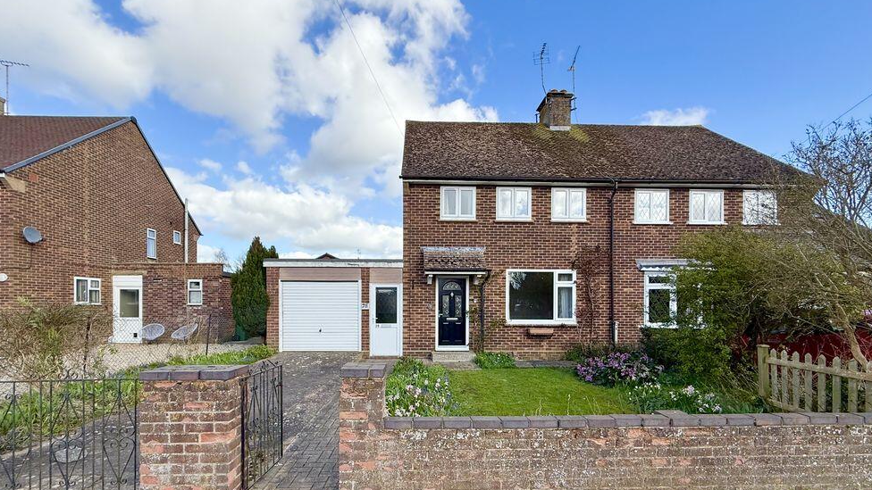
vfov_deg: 66.2
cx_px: 425
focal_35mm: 16
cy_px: 303
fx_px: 370
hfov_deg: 99.4
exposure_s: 1/955
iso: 50
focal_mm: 2.22
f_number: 2.2
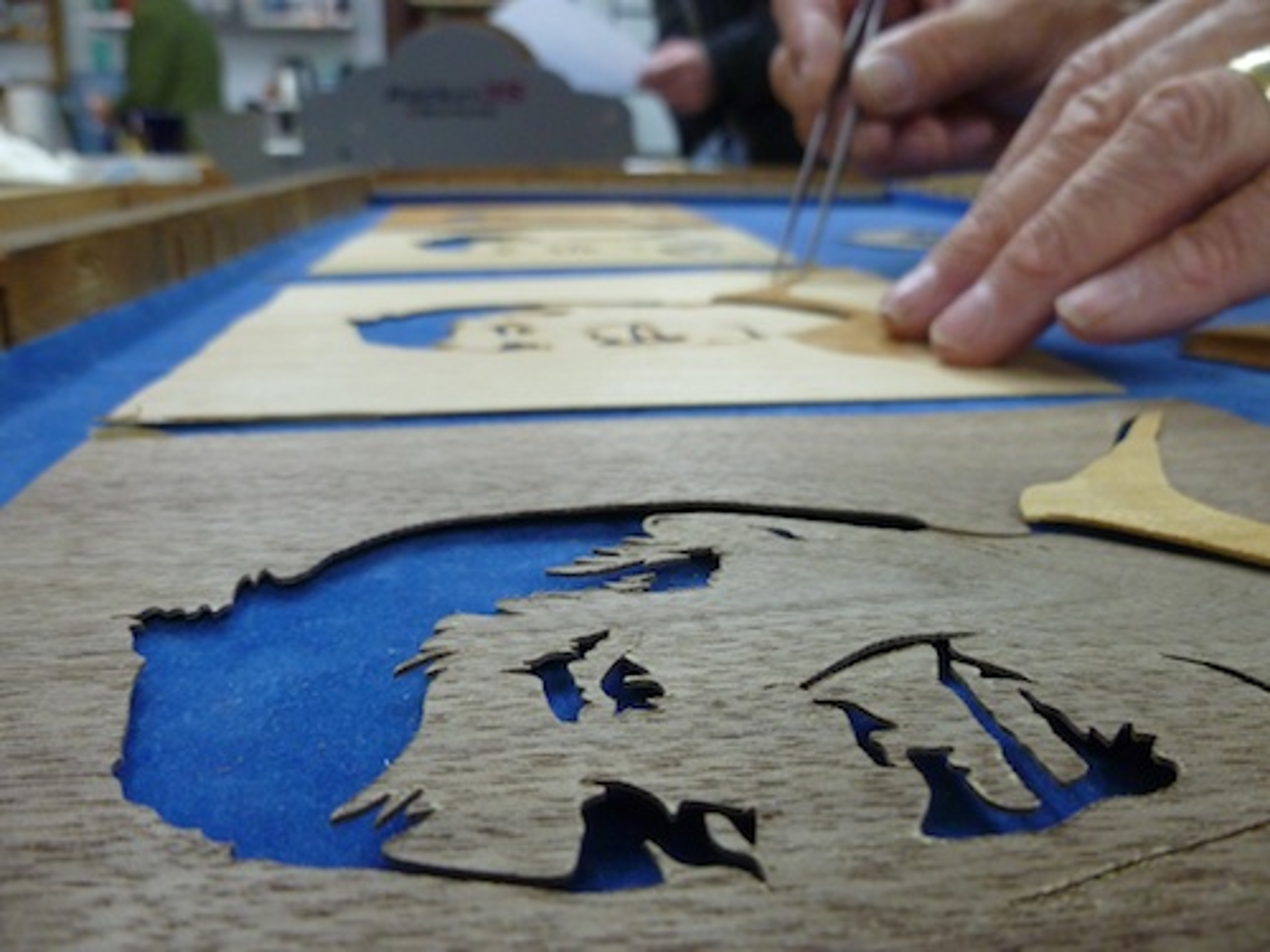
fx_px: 1027
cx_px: 635
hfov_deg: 63.4
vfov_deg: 49.7
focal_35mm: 28
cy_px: 476
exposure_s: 1/30
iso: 320
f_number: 3.3
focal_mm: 5
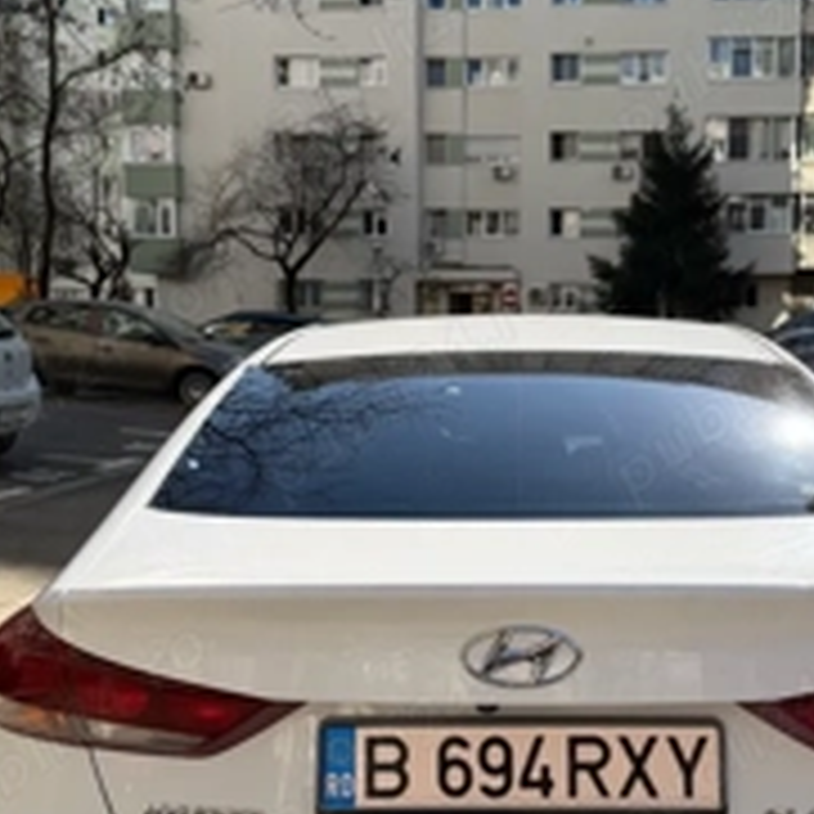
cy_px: 441
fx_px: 1250
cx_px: 499
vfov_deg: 36.0
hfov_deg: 35.9
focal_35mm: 47
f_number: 1.78
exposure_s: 1/4975
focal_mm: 6.76
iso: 125
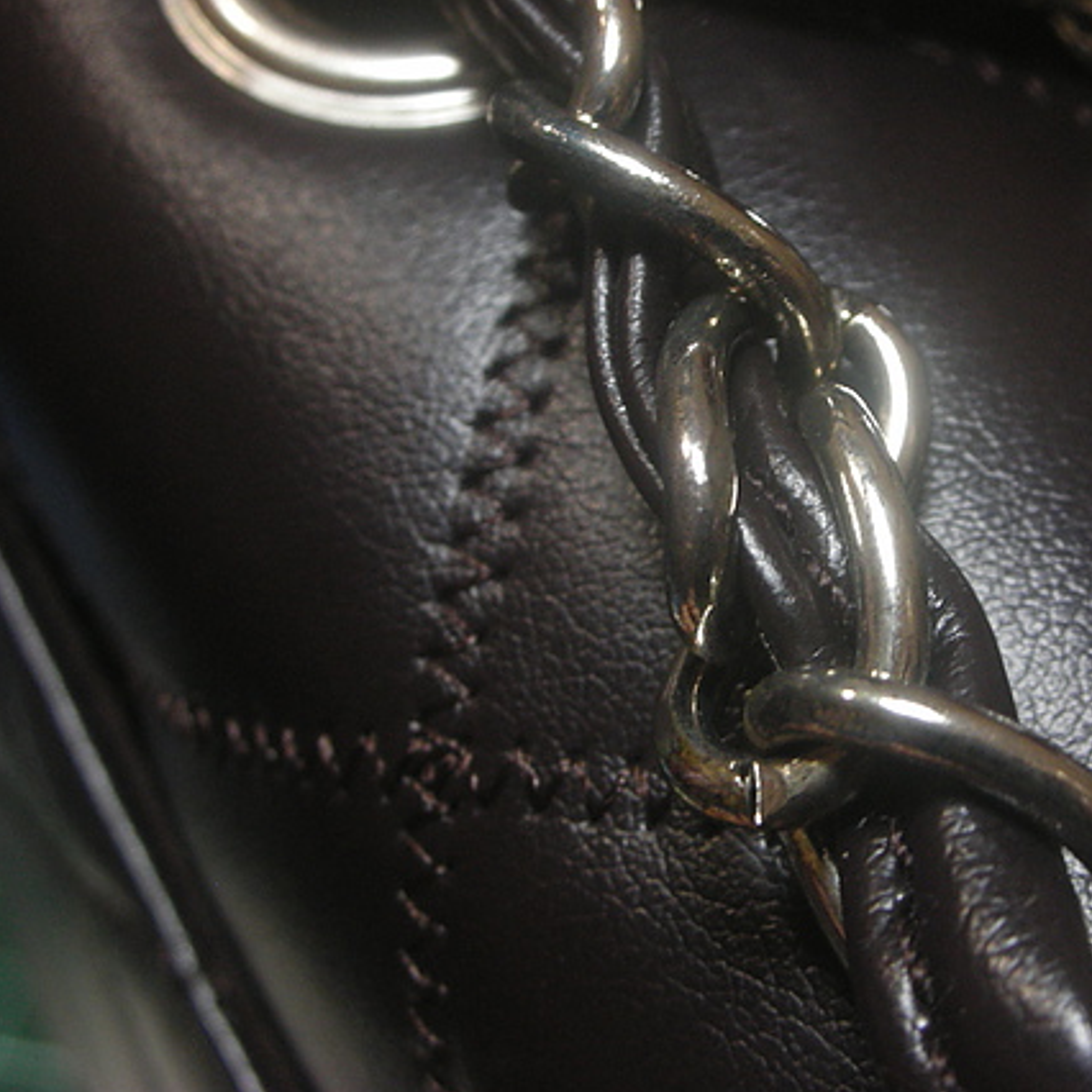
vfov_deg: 26.1
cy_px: 531
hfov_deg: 26.0
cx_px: 715
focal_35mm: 66
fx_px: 2356
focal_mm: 8.8
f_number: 3.7
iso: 171
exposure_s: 1/4.1
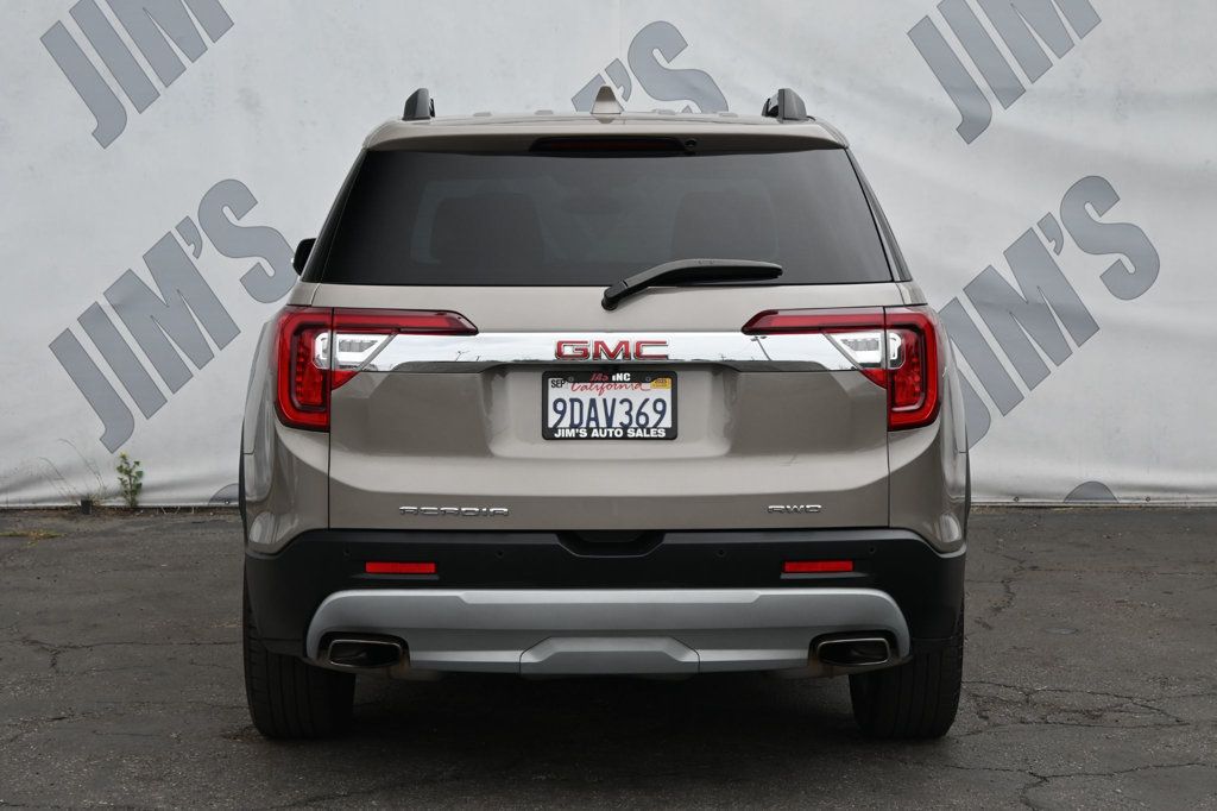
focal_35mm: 69
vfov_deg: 19.7
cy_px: 406
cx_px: 608
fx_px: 2332
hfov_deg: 29.3
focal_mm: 46
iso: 200
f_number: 6
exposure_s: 1/250
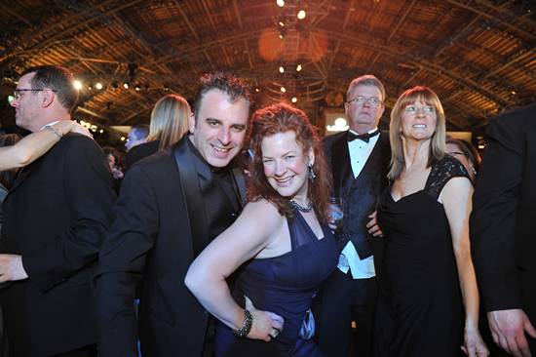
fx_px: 357
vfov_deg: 53.1
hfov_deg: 73.8
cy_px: 178
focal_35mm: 24
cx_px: 268
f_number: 3.5
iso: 1250
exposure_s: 1/100
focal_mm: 24
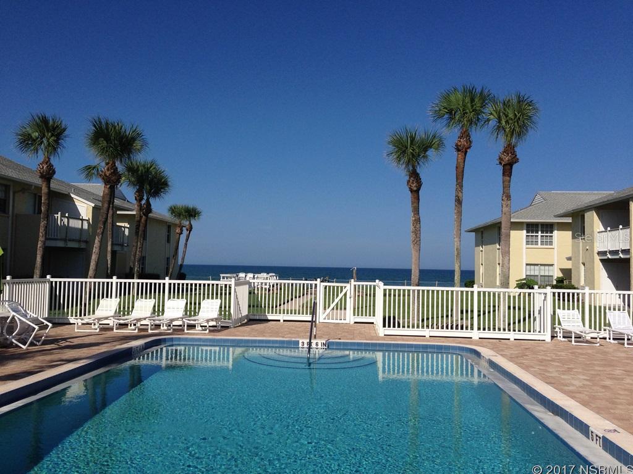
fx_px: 603
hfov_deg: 55.4
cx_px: 316
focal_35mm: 33
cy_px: 237
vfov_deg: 42.9
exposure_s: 1/3623
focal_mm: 4.12
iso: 50
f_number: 2.4
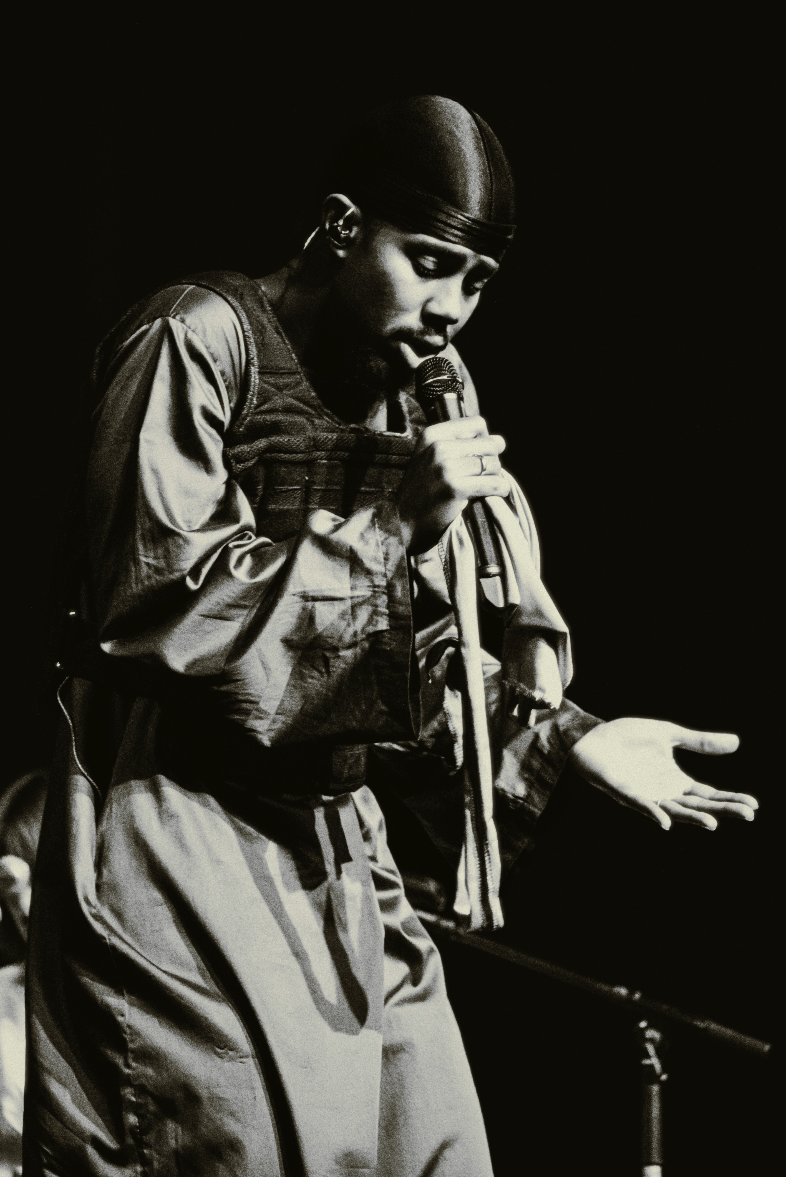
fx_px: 5789
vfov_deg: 11.6
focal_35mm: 177
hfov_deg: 7.8
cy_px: 588
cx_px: 393
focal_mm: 177
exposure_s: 1/125
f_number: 5.6
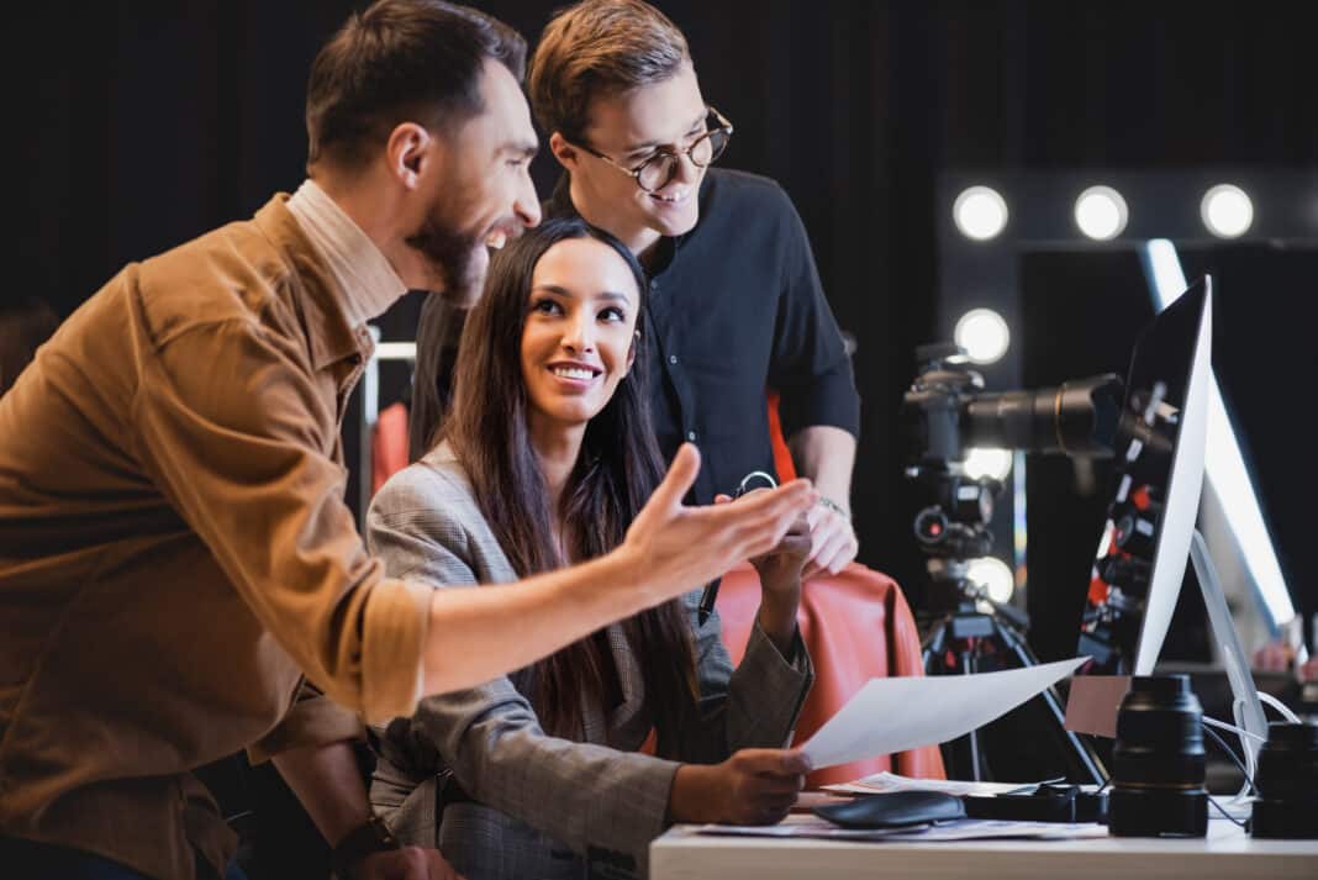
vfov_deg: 13.1
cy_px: 440
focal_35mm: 105
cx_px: 659
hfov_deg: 19.4
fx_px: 3846
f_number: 3.5
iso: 160
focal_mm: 105
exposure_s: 1/200
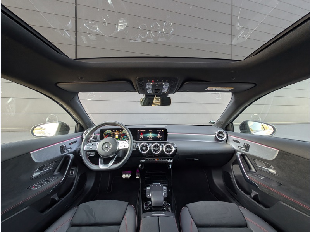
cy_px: 116
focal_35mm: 12
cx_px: 155
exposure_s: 1/60.1
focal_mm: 2.23
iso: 97
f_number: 1.95
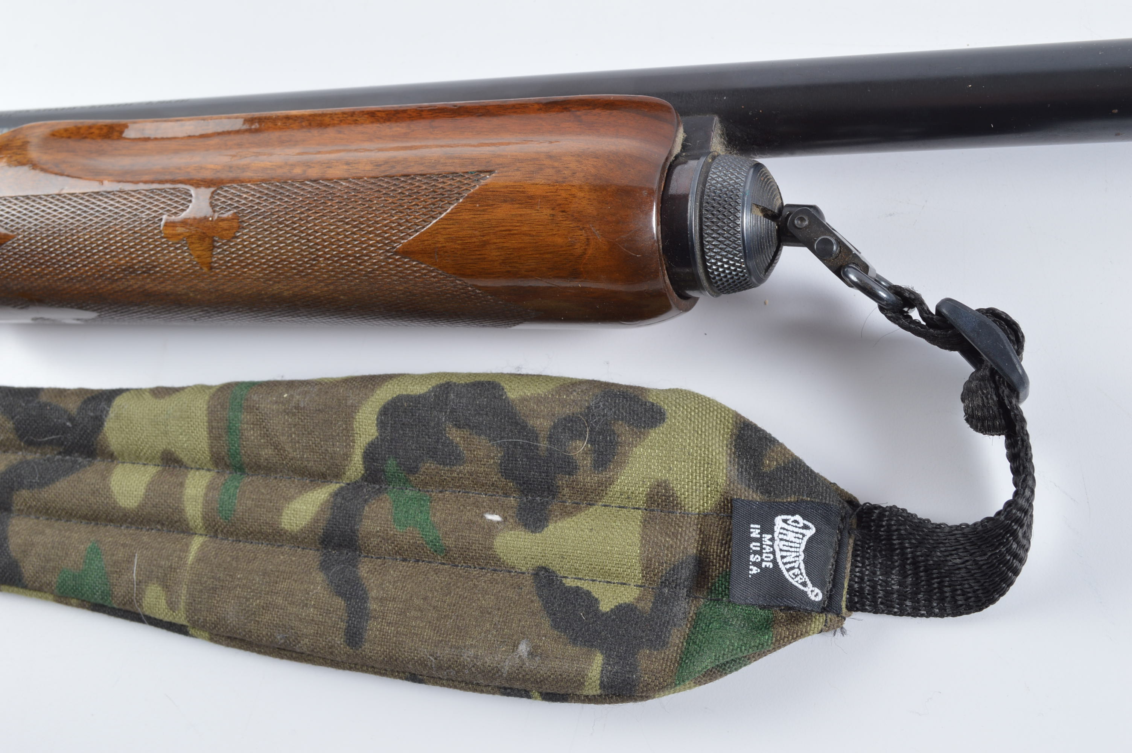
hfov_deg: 43.6
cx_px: 566
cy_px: 376
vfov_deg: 29.8
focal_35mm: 45
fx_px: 1414
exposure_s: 1/125
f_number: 10
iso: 100
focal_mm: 30
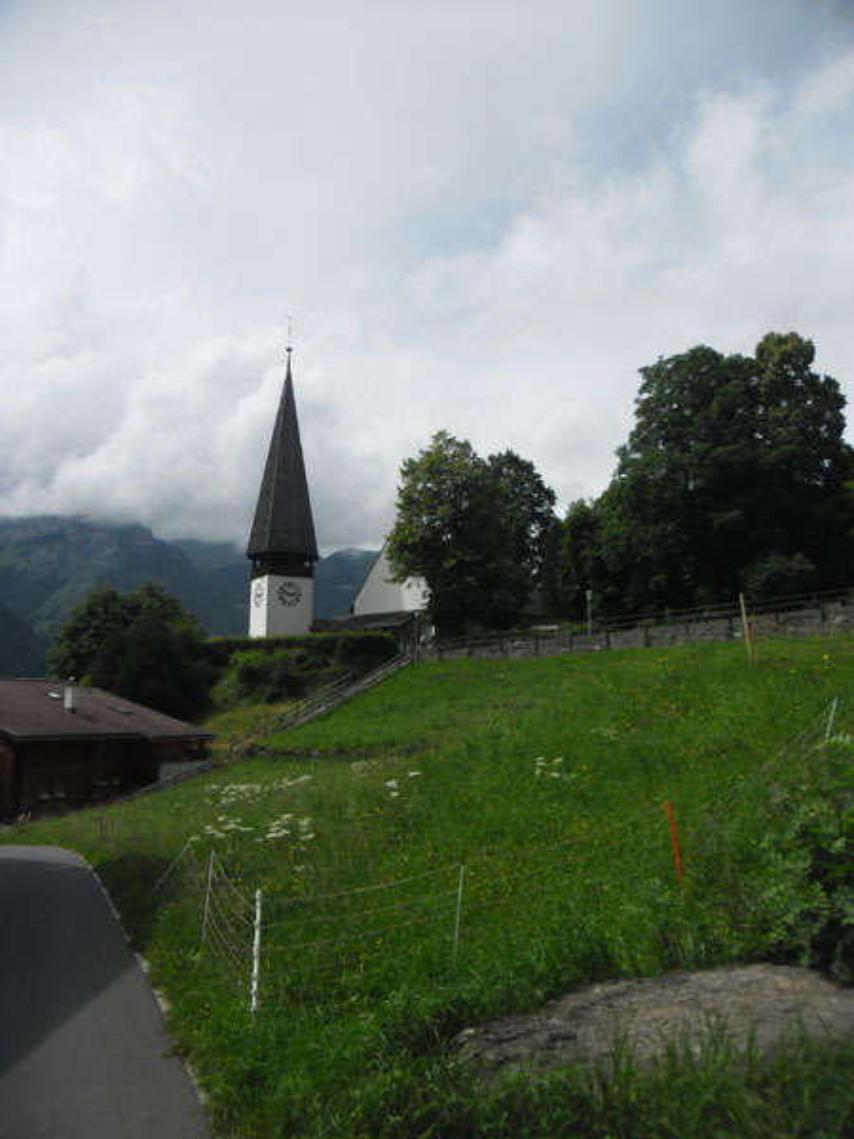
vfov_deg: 65.3
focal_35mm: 27
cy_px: 570
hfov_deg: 51.4
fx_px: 888
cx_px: 427
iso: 80
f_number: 9
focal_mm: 4.9
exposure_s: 1/215
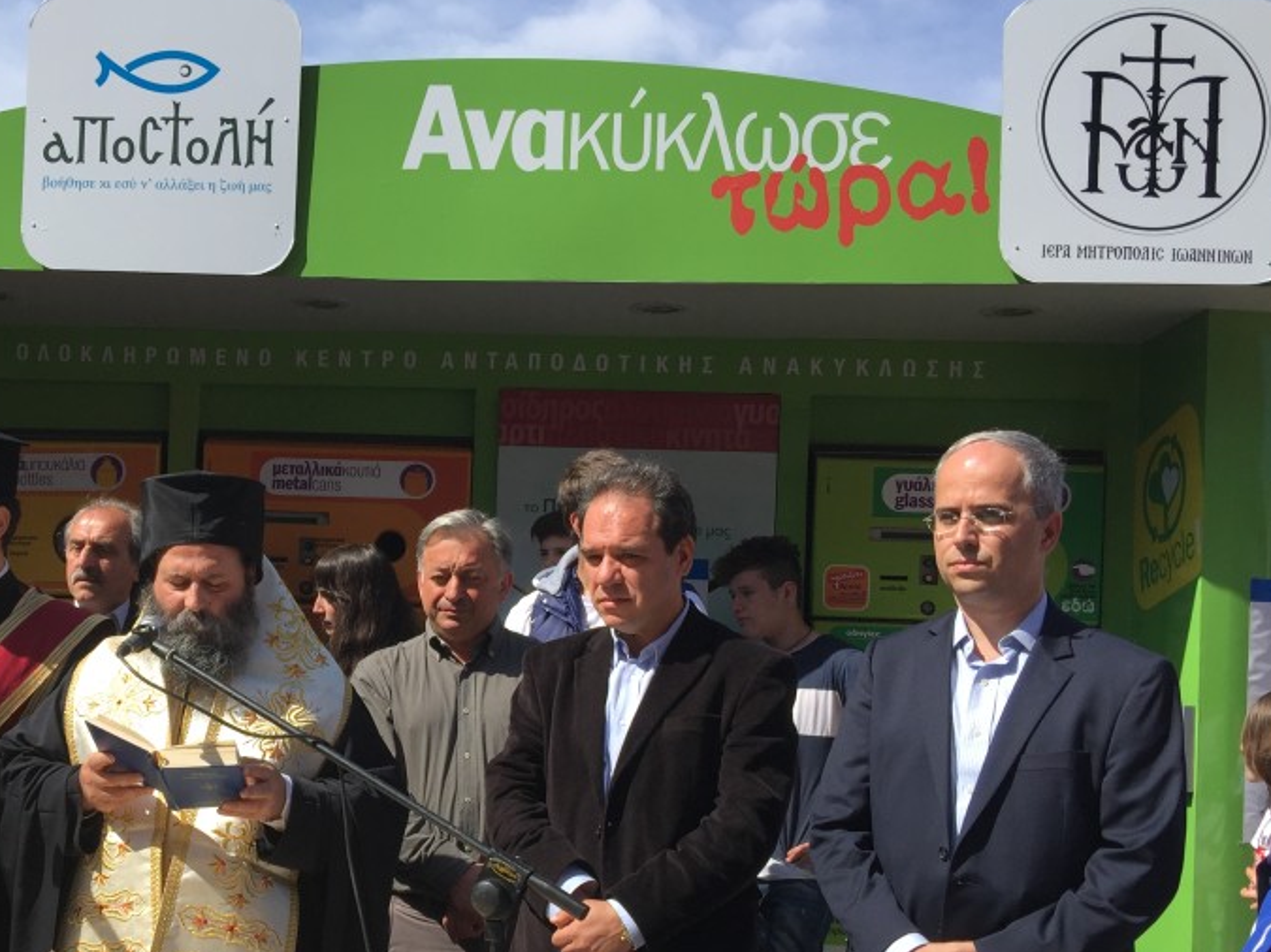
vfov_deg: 32.4
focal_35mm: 44
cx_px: 365
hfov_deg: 42.0
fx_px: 1615
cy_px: 692
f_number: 2.2
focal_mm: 4.15
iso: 32
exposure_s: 1/1647
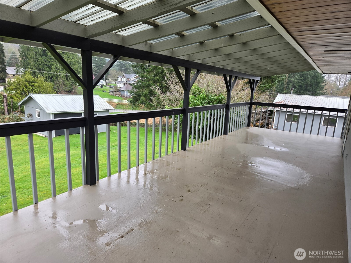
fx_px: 233
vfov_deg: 58.9
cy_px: 132
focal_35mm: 23
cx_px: 176
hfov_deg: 73.9
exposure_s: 1/180
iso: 80
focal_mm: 5.4
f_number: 1.8
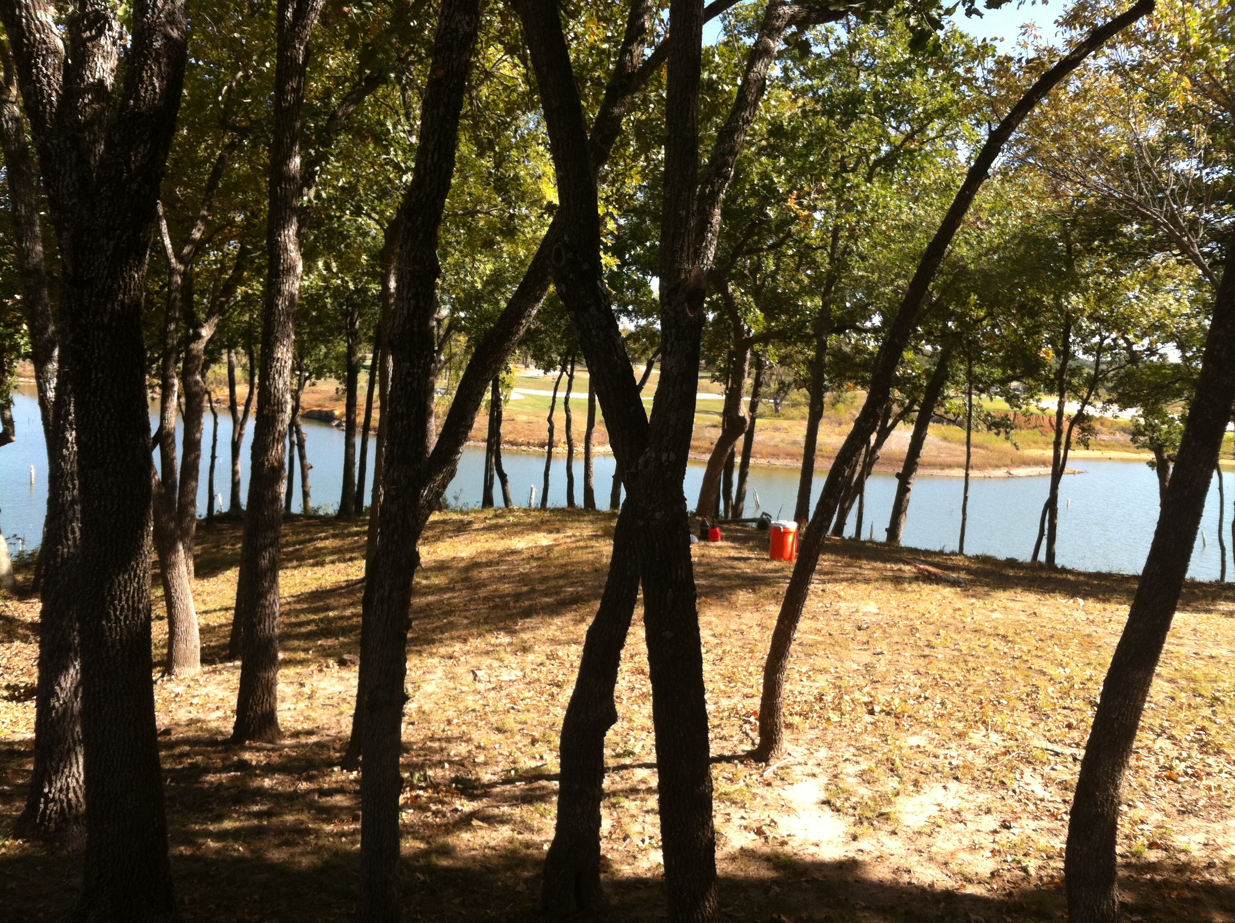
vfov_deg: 40.6
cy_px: 462
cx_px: 618
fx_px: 1247
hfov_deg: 52.7
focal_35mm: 35
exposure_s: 1/457
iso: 80
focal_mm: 3.85
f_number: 2.8
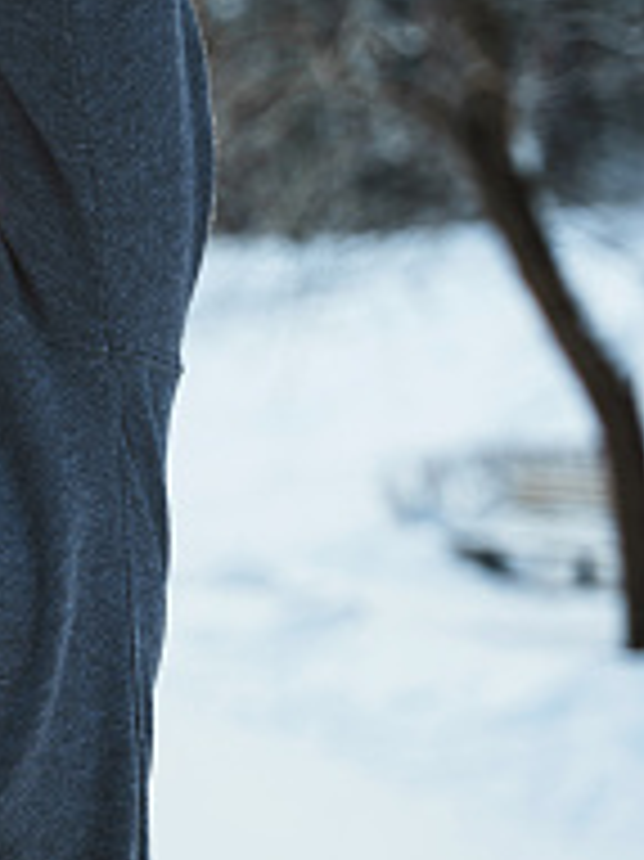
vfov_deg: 16.0
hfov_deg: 11.2
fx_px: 3054
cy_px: 286
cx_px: -498
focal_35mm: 123
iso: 100
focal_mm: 48
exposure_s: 1/400
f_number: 2.8
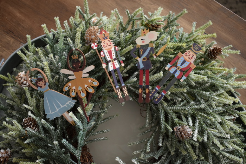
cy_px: 82
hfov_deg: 46.4
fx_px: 287
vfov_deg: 31.9
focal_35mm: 42
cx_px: 123
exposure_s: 1/60
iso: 640
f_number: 4.2
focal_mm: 28
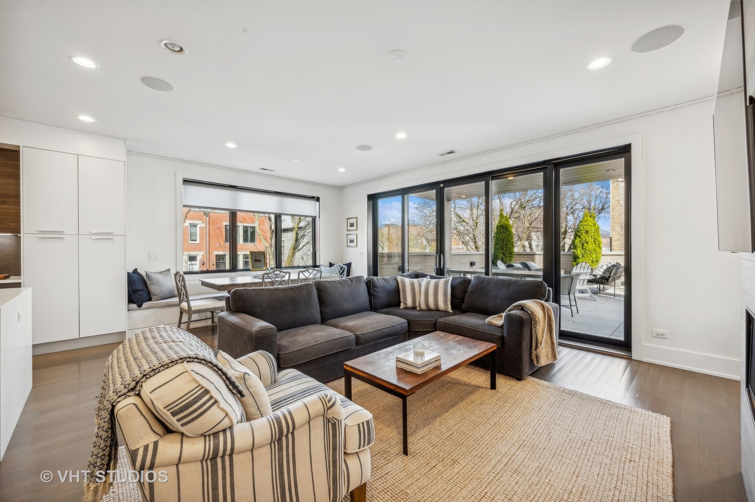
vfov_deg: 81.1
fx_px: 293
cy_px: 251
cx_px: 378
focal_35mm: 14
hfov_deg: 104.3
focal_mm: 14
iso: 100
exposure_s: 1/10
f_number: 10
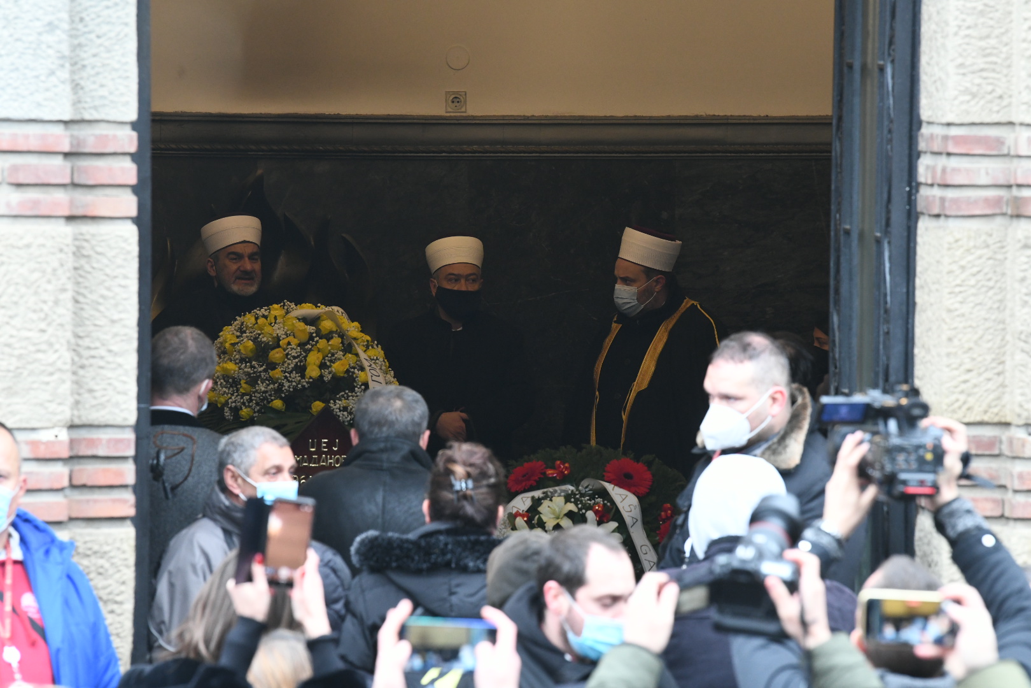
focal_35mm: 200
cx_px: 516
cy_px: 344
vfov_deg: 6.9
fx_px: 5727
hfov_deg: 10.3
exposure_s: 1/80
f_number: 7.1
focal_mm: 200
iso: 3200
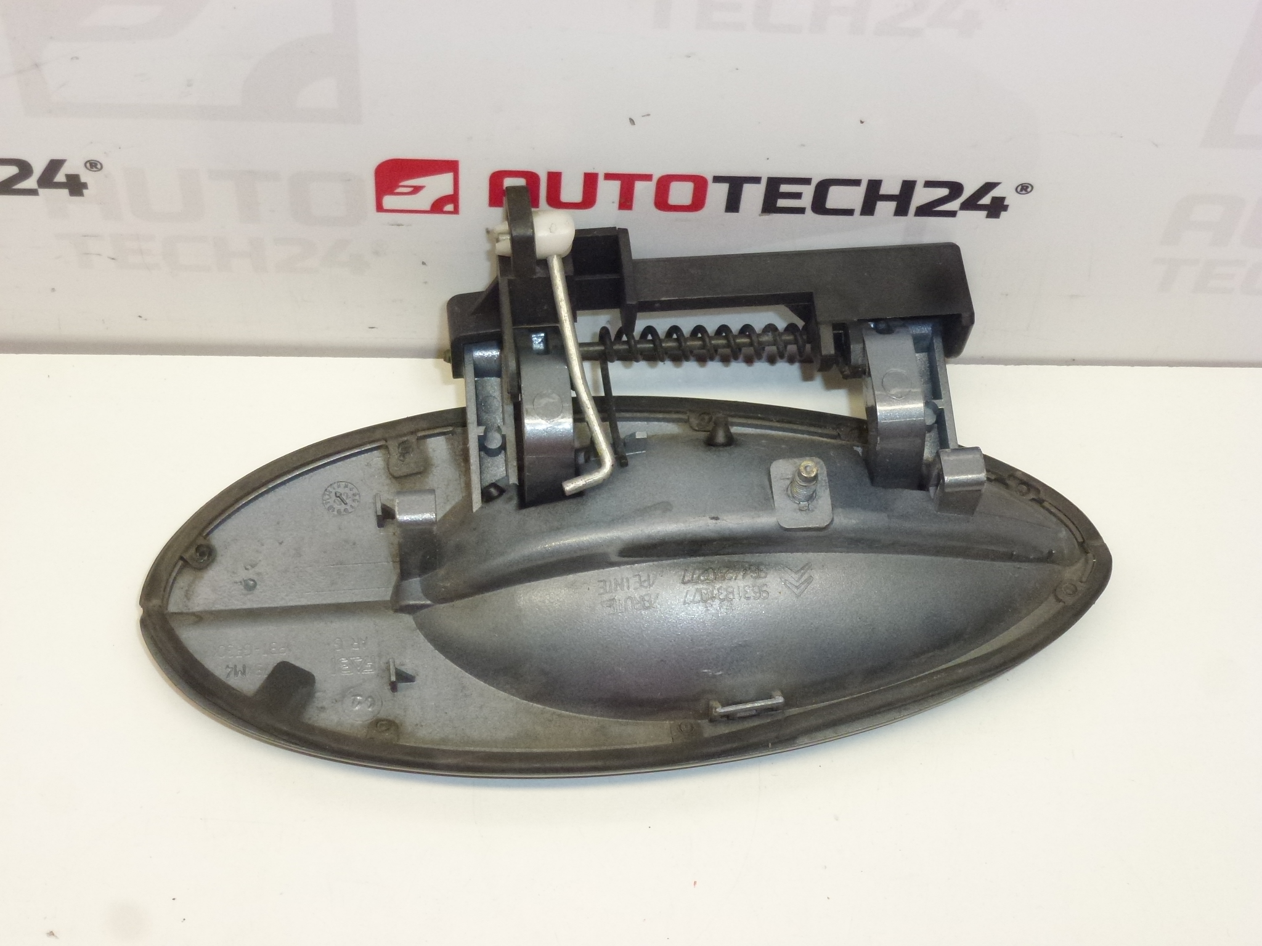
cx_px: 631
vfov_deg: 25.7
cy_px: 473
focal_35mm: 57
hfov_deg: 33.8
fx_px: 2078
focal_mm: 10.1
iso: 400
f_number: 4.4
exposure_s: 1/160
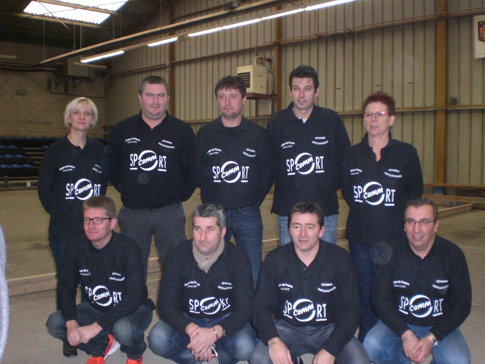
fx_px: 532
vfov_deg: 37.7
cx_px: 242
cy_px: 182
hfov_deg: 49.0
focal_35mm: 38
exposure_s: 1/60
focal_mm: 6.3
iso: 200
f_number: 3.1
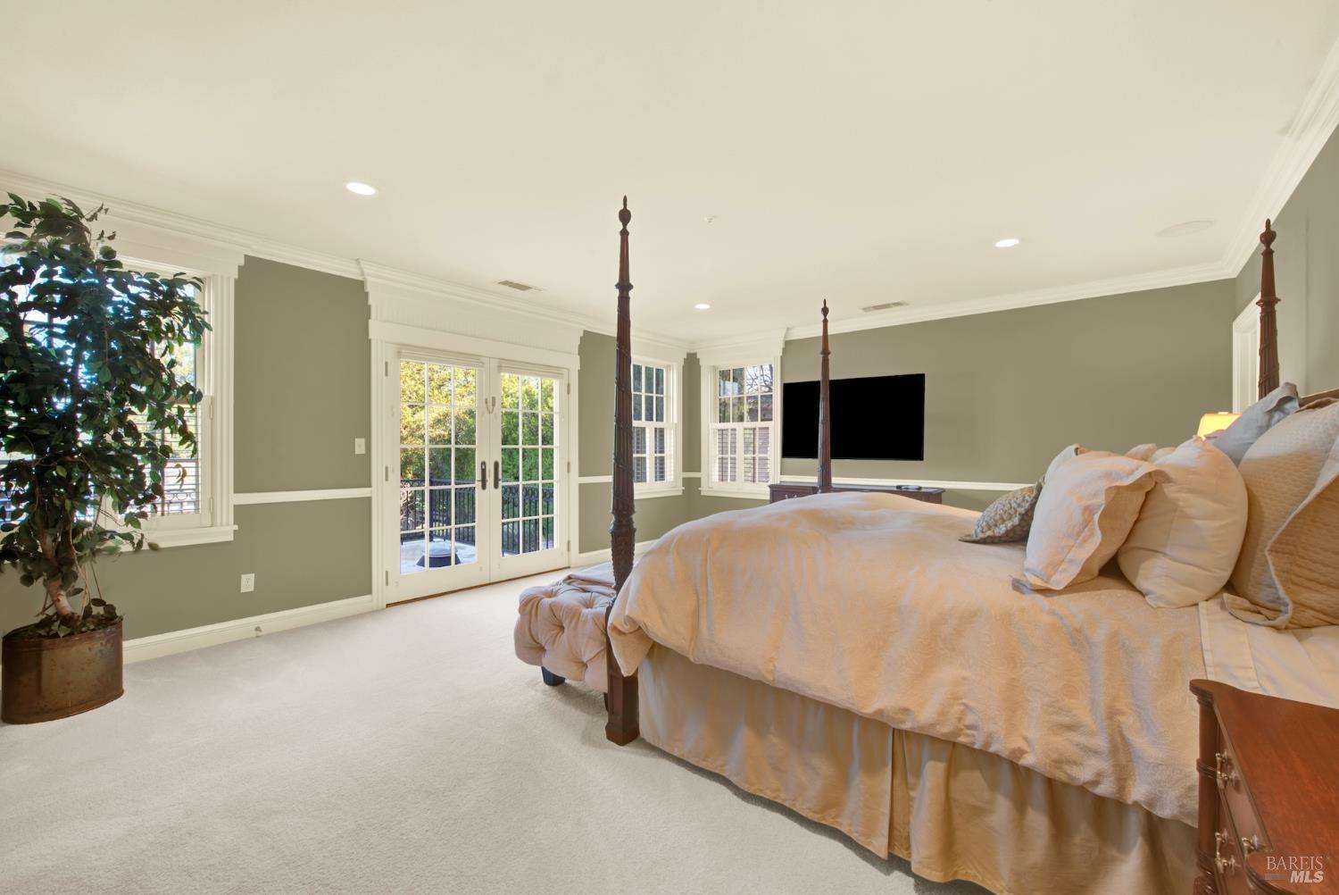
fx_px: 521
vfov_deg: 81.3
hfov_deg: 104.2
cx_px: 670
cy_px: 448
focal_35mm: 14
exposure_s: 1/6
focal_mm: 14
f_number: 14
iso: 100
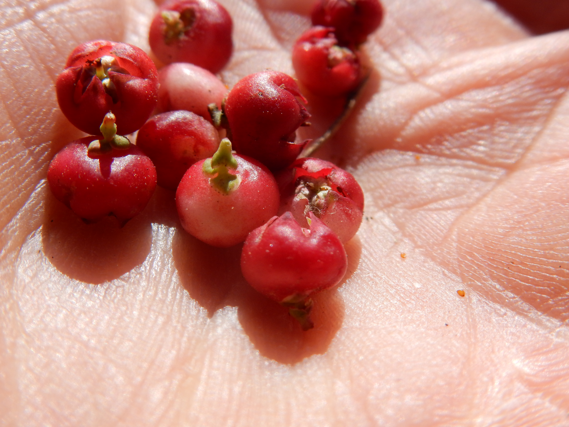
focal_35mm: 36
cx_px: 284
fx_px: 592
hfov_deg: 51.4
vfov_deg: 39.7
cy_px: 214
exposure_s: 1/1600
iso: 125
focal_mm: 6.4
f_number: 4
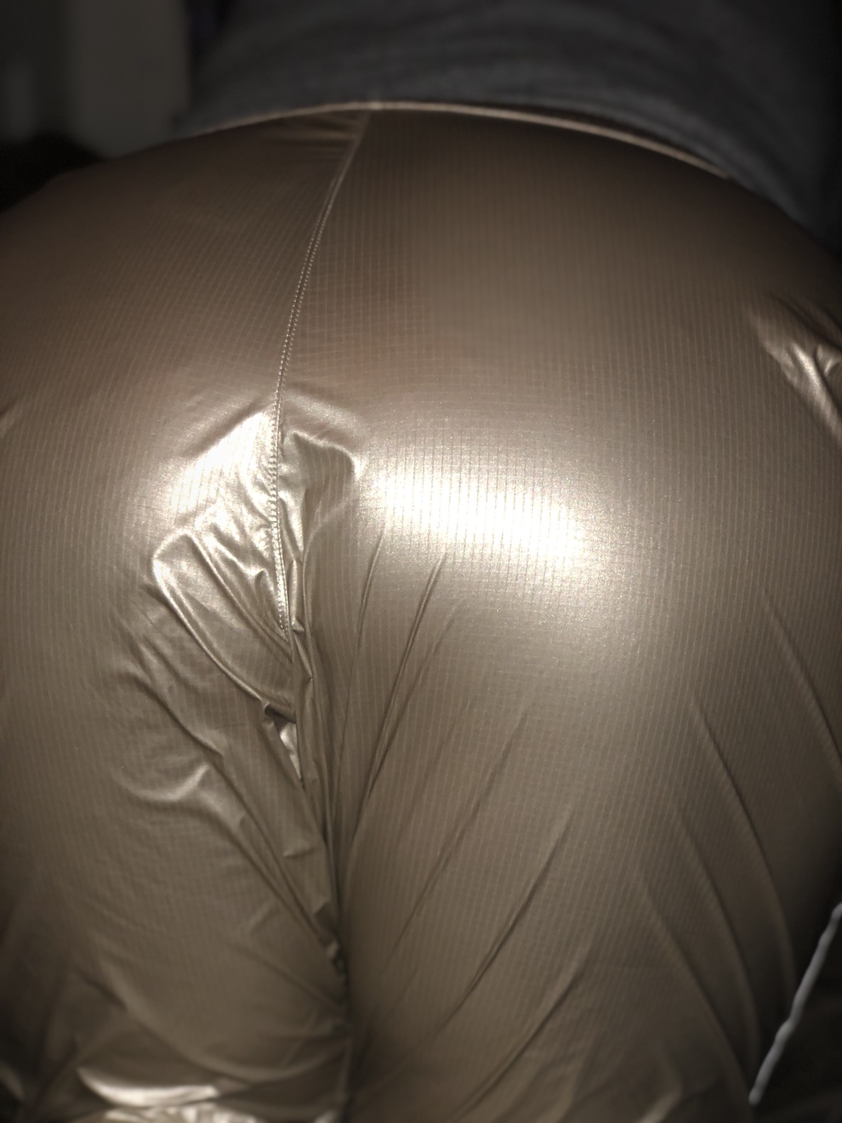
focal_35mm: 52
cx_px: 421
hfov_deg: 28.0
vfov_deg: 36.8
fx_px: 1686
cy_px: 562
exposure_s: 1/30
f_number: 2.4
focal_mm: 6
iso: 50
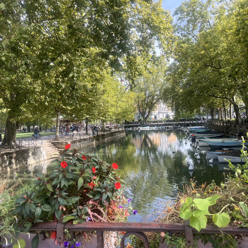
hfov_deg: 52.1
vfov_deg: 52.5
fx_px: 251
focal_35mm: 31
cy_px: 125
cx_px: 152
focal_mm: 5.1
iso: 50
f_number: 1.6
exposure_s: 1/718
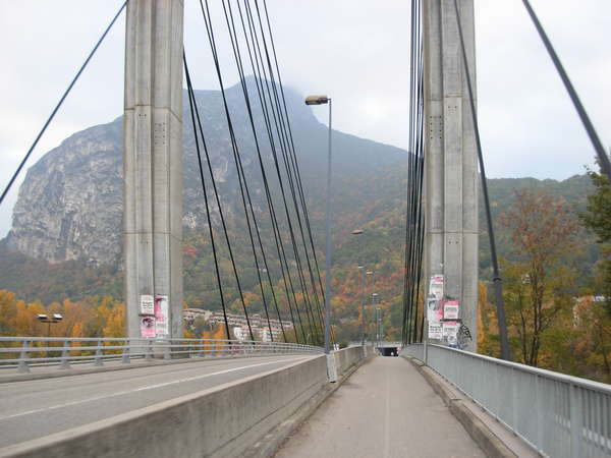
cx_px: 306
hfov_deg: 49.0
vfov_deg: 37.7
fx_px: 671
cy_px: 229
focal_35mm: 38
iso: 79
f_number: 2.9
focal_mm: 6.3
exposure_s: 1/53.8
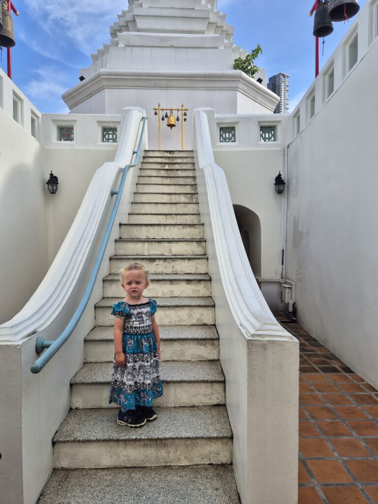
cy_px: 252
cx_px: 189
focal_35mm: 23
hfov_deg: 58.9
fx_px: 335
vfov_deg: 73.9
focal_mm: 5.4
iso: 25
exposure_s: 1/868
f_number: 1.8
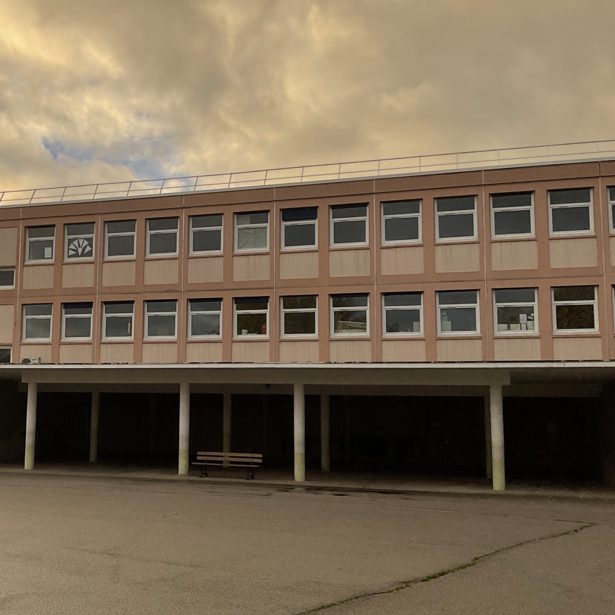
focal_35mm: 43
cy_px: 319
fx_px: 864
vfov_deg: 39.2
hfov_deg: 38.0
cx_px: 140
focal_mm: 3
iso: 16
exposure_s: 1/1279
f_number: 1.8
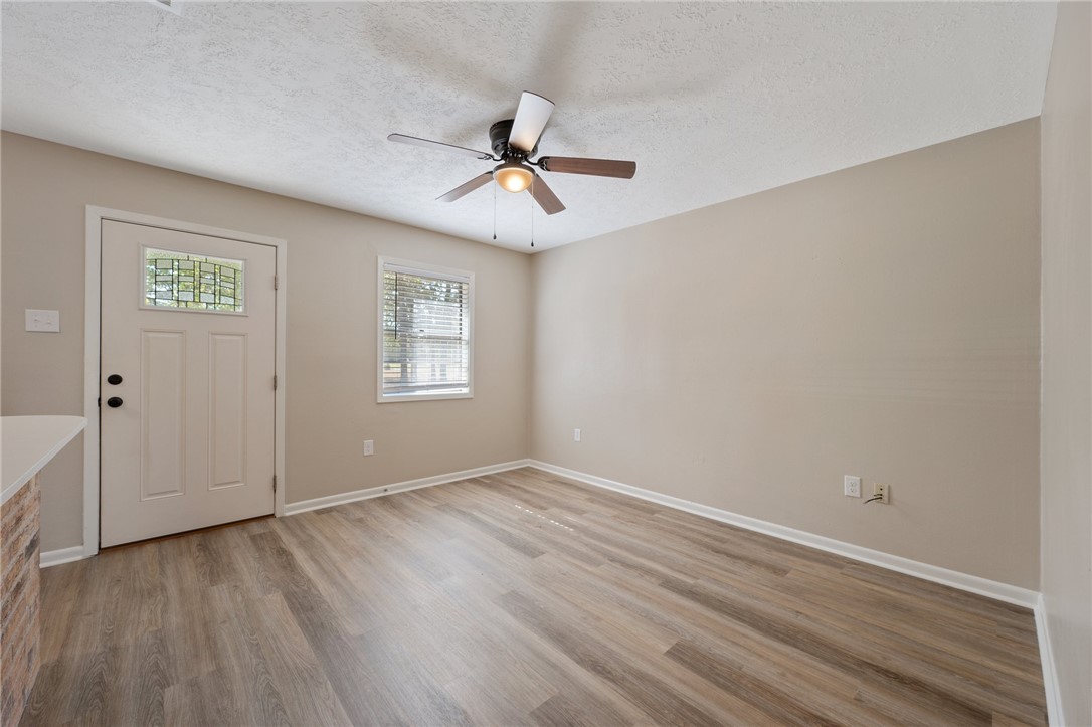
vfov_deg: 81.2
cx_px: 546
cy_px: 364
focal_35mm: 14
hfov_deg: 104.3
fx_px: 424
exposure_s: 1/13
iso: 250
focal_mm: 14
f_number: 9
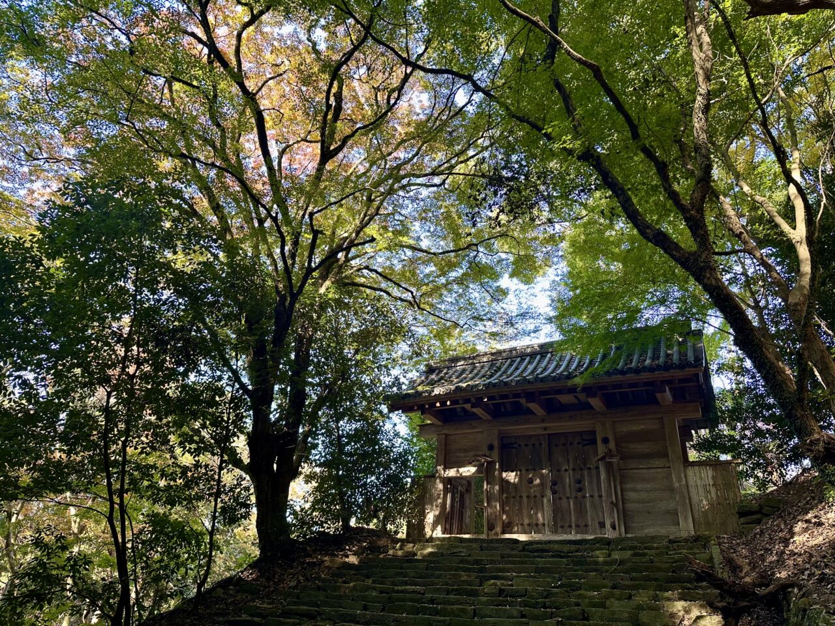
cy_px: 313
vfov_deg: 56.8
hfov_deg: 71.6
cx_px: 418
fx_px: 579
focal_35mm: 24
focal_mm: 6.86
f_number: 1.78
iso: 80
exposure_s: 1/121
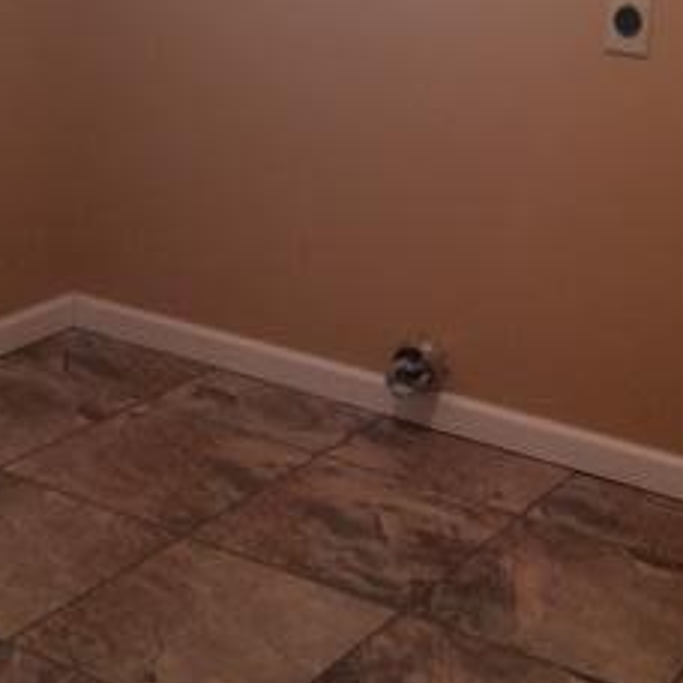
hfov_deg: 24.0
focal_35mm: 72
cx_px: 383
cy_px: 132
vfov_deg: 23.6
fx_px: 1607
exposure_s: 1/30
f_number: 2.2
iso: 160
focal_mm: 4.15
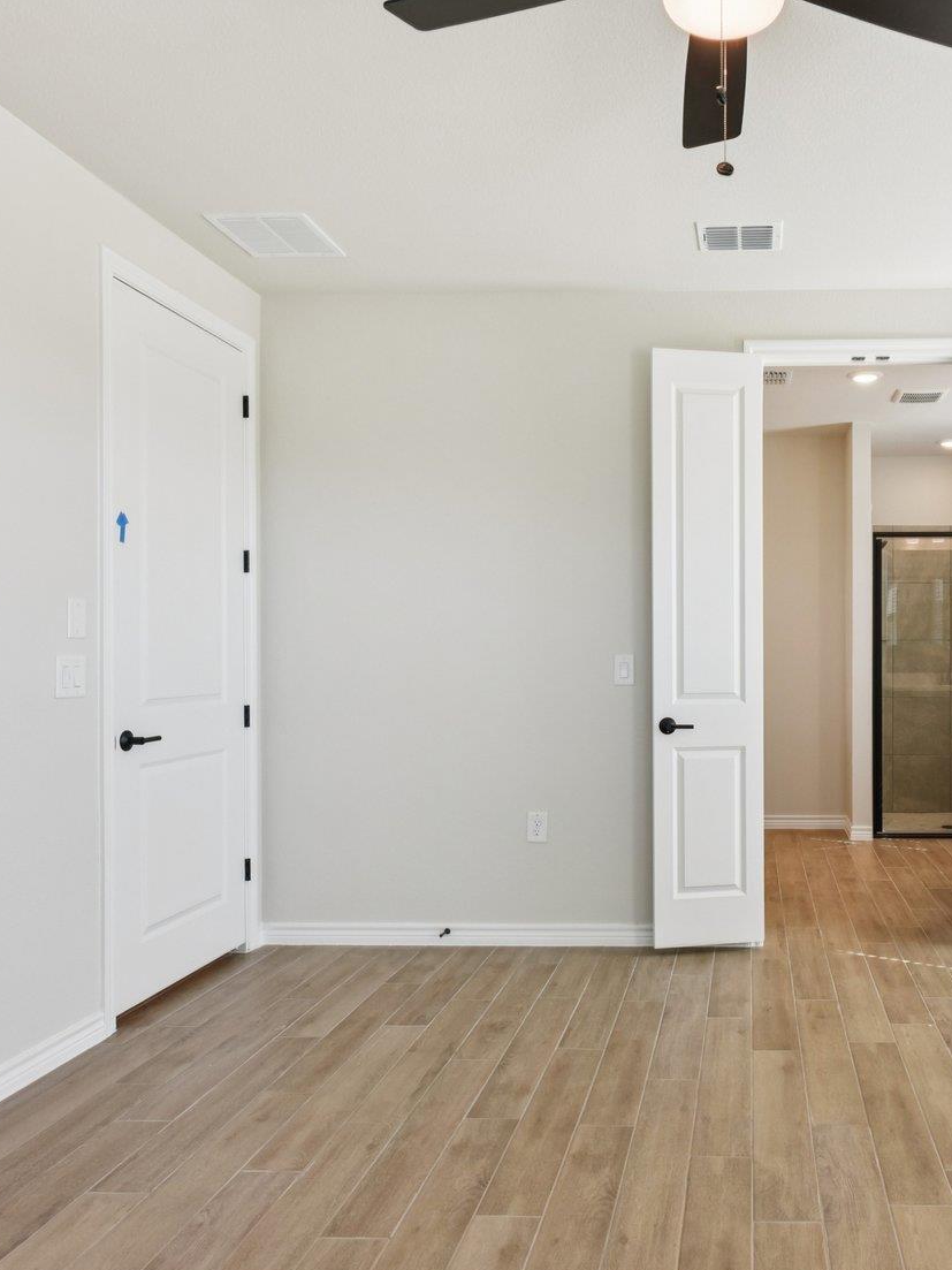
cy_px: 655
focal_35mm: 25
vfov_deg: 69.4
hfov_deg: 52.4
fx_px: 917
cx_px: 719
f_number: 8
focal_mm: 14
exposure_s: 1/100
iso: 400
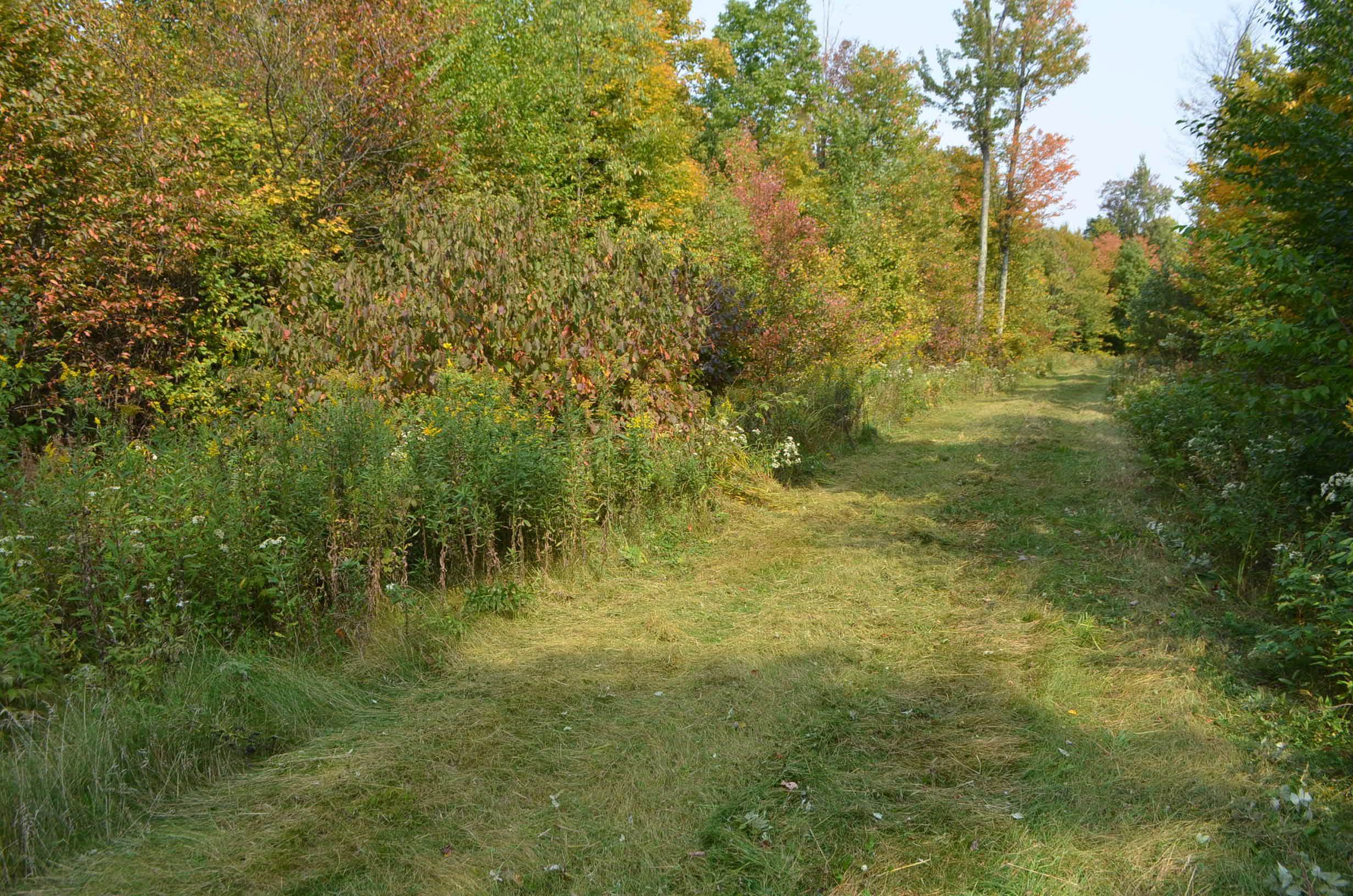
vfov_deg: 47.7
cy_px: 448
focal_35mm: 27
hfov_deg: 67.5
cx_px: 676
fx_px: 1013
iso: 200
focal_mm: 18
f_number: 8
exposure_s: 1/250
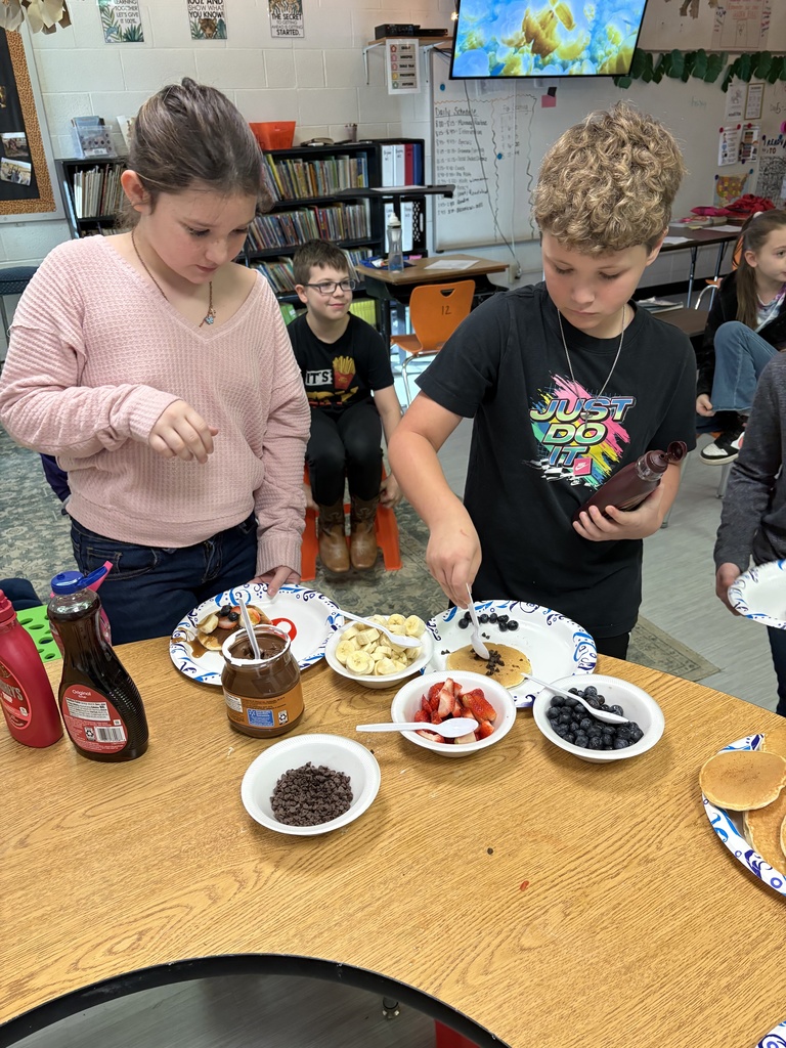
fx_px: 787
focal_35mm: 26
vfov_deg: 67.3
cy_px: 524
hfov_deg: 53.1
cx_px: 393
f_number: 1.6
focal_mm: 5.96
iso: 250
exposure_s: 1/60
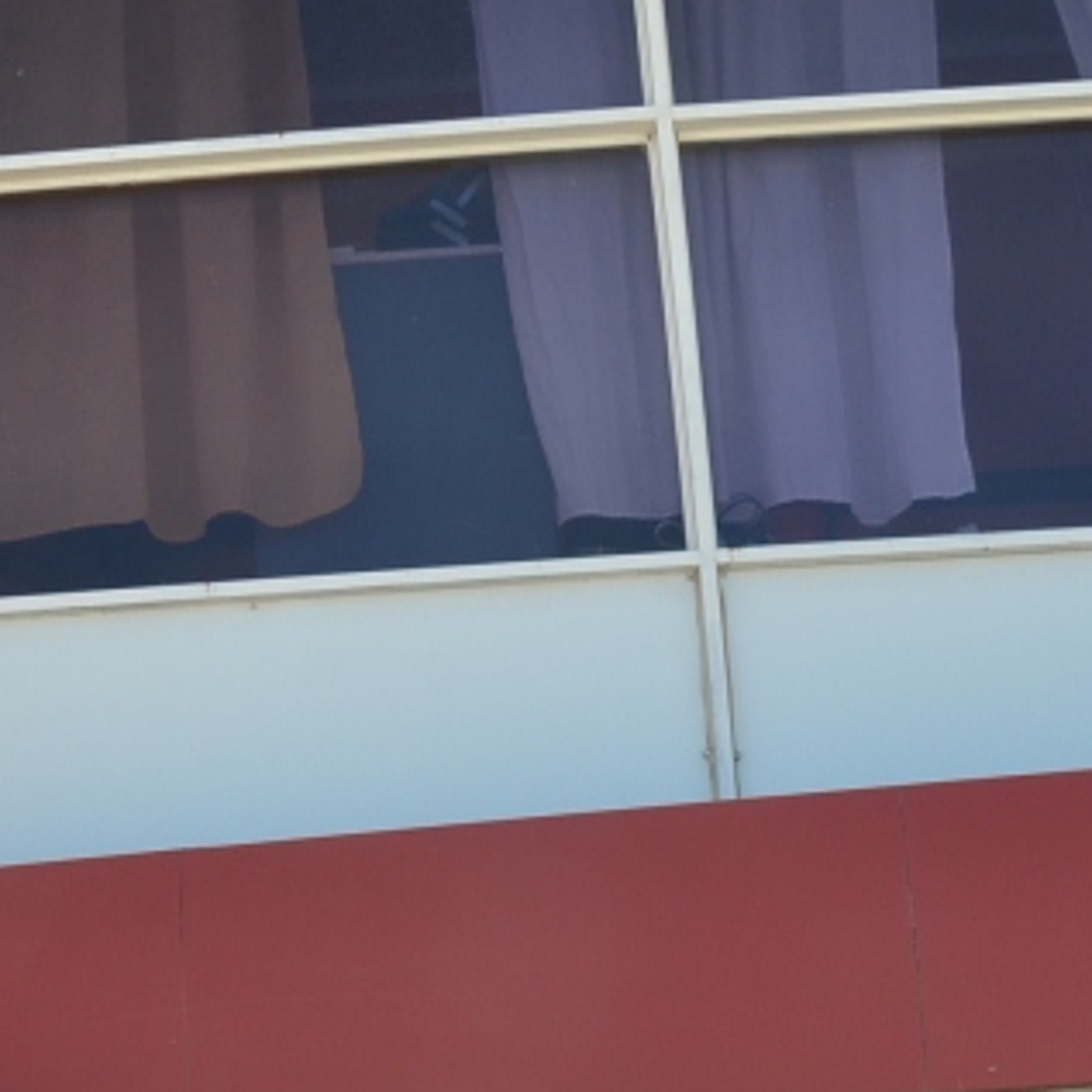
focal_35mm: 74
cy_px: 1054
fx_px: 2641
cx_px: 214
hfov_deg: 23.0
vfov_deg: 22.6
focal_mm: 18
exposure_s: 1/320
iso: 400
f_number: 9
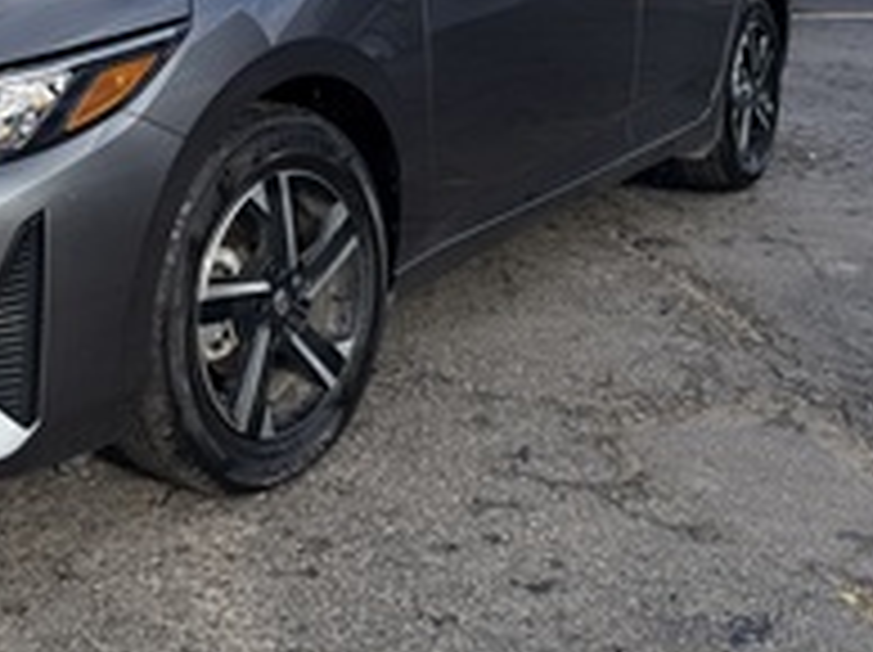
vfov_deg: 26.6
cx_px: 90
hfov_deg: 34.8
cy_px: 16
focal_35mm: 52
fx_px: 1310
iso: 80
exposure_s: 1/3425
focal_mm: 6.76
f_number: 1.78
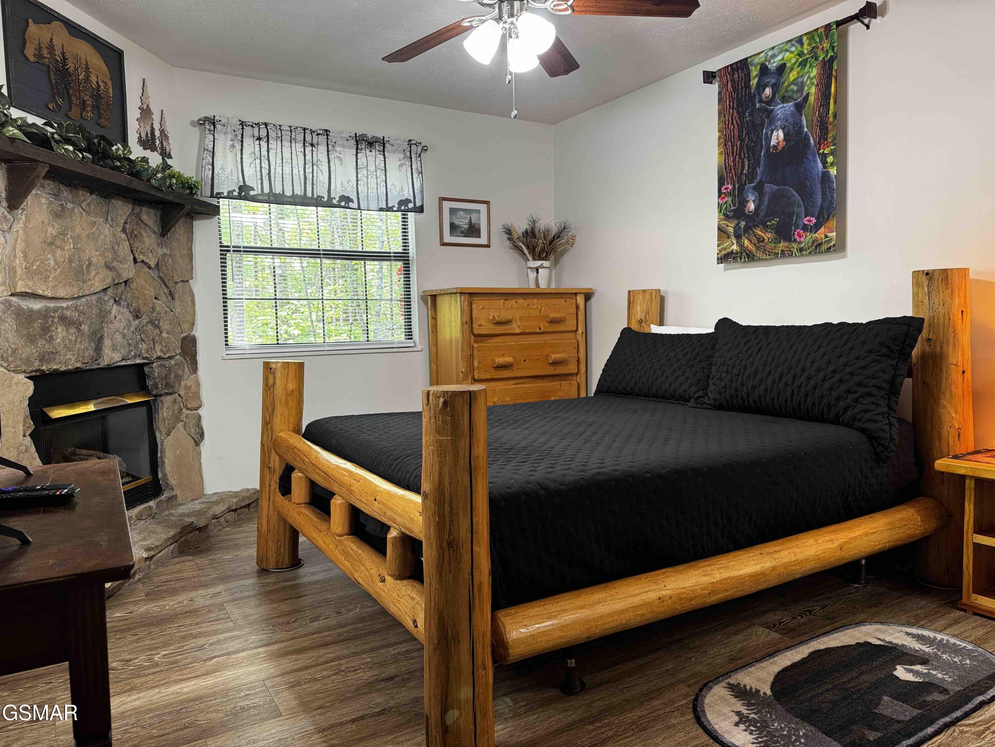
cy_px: 374
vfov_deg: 56.8
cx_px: 498
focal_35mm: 24
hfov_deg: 71.6
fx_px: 690
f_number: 1.78
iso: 200
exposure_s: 1/60
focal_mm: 6.76
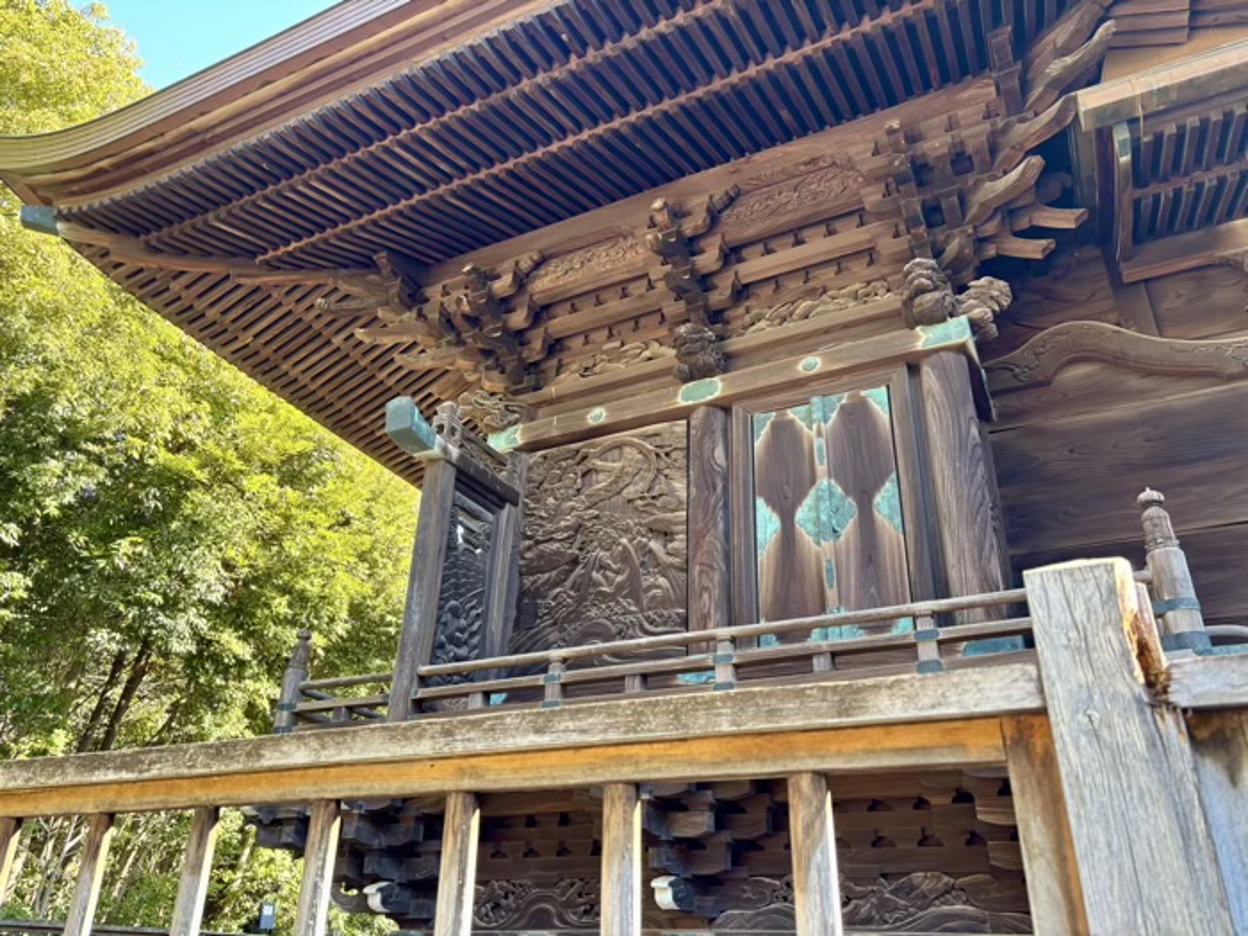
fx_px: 937
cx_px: 624
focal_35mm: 26
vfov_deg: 53.1
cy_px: 468
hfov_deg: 67.3
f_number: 1.6
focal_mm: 5.96
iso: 80
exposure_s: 1/121
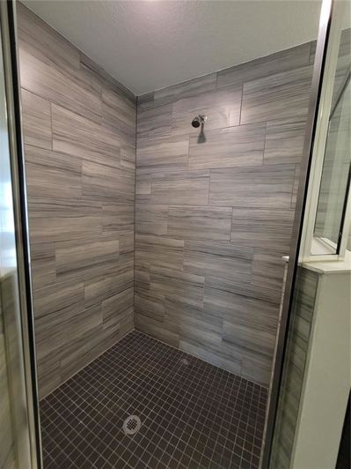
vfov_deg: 106.2
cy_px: 234
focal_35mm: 13
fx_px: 176
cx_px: 176
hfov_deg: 89.9
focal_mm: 2.2
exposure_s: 1/60
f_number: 2.2
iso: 200
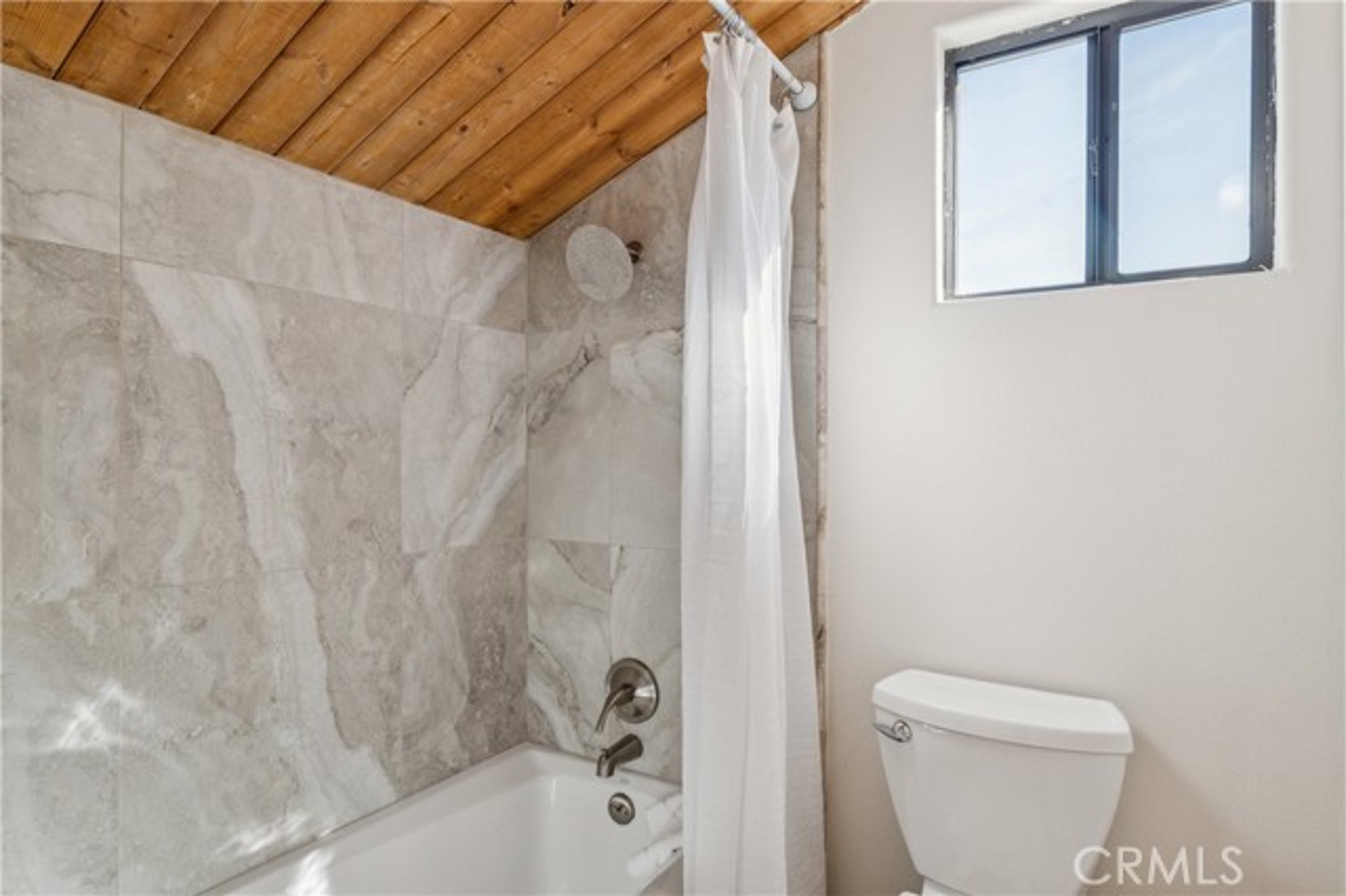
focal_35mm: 20
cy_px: 448
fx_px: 740
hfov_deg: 84.6
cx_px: 673
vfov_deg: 62.4
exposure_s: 1/4
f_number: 13
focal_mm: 19.8
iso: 100
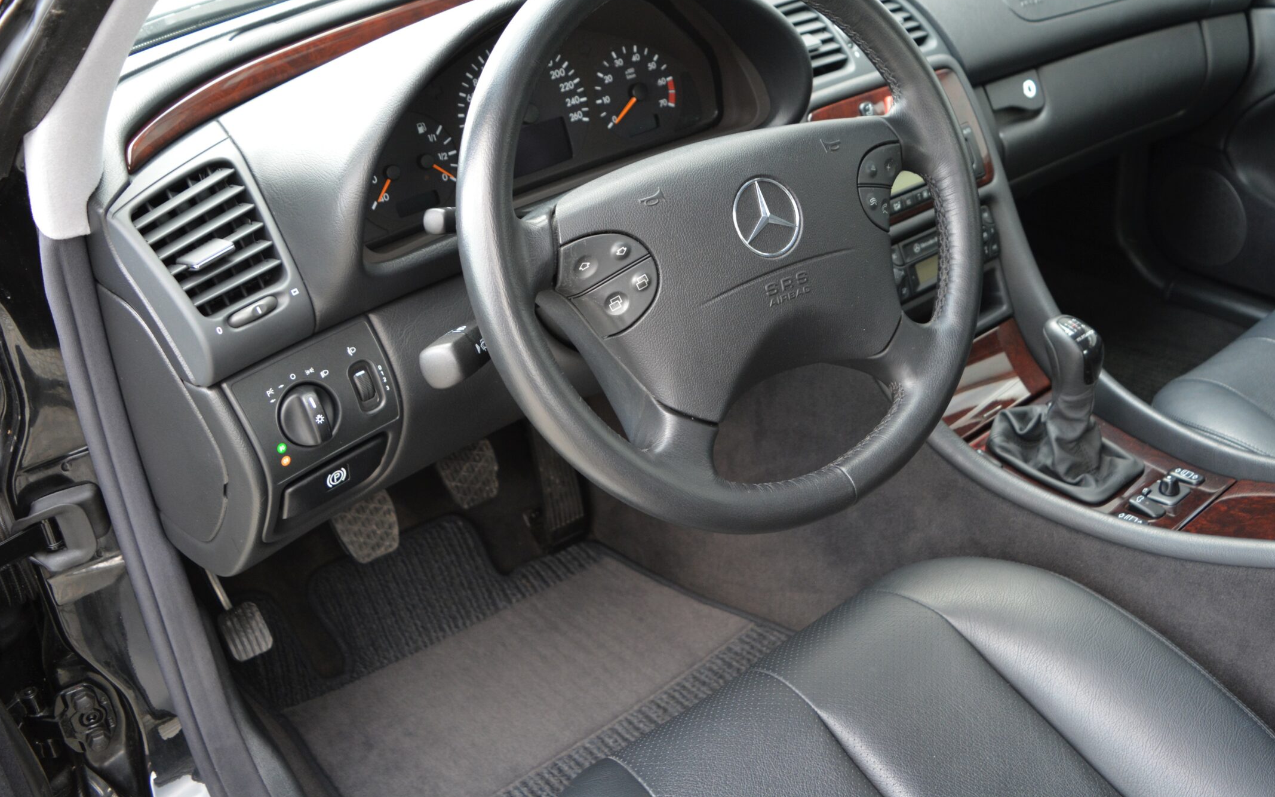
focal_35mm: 33
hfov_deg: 57.8
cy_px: 291
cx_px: 750
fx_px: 1147
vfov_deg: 38.0
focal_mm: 18
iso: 800
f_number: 3.5
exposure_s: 1/50
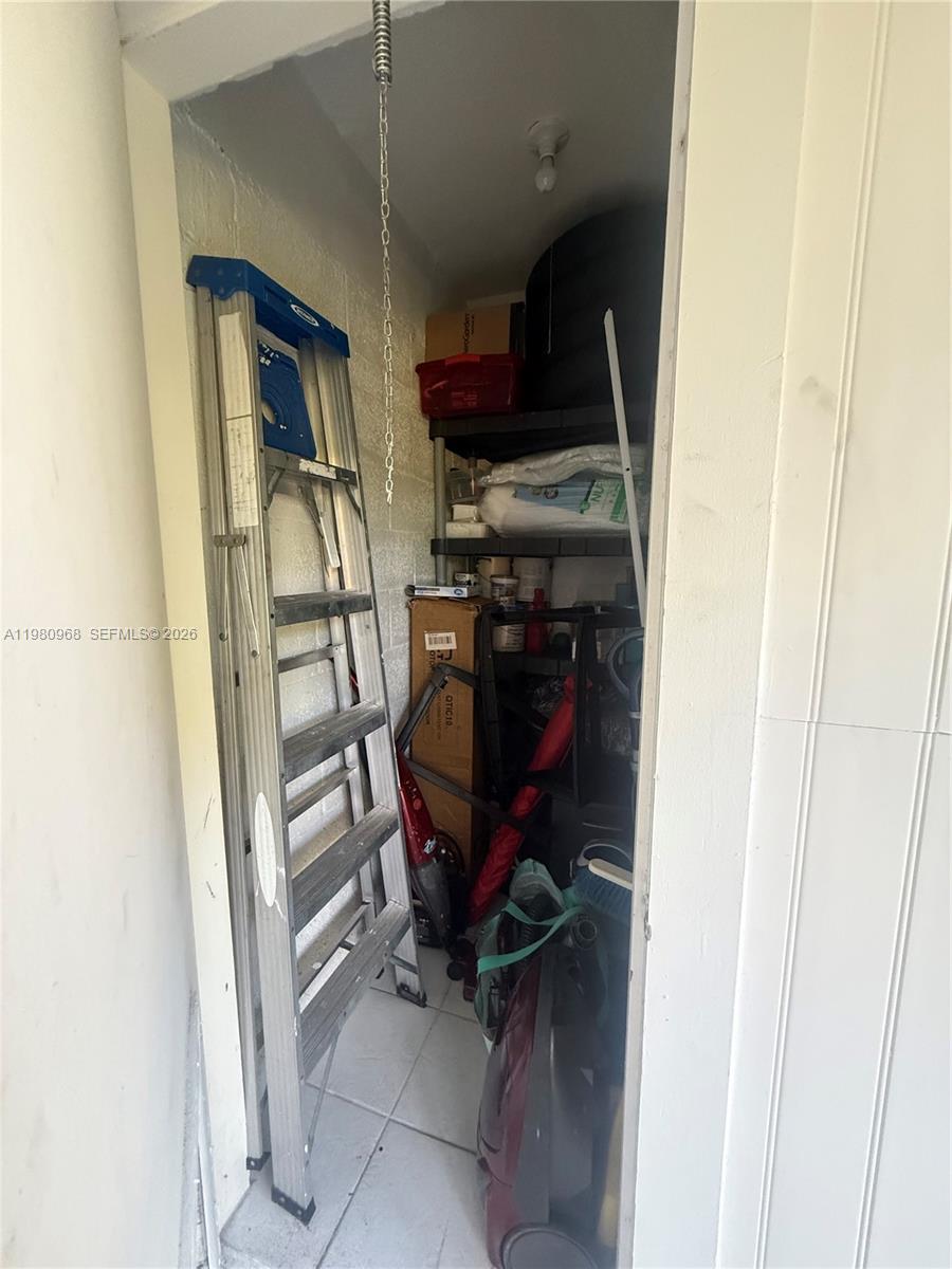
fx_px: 513
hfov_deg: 85.7
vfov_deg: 102.1
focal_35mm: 14
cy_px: 634
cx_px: 476
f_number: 2.2
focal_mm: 2.22
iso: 800
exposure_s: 1/60
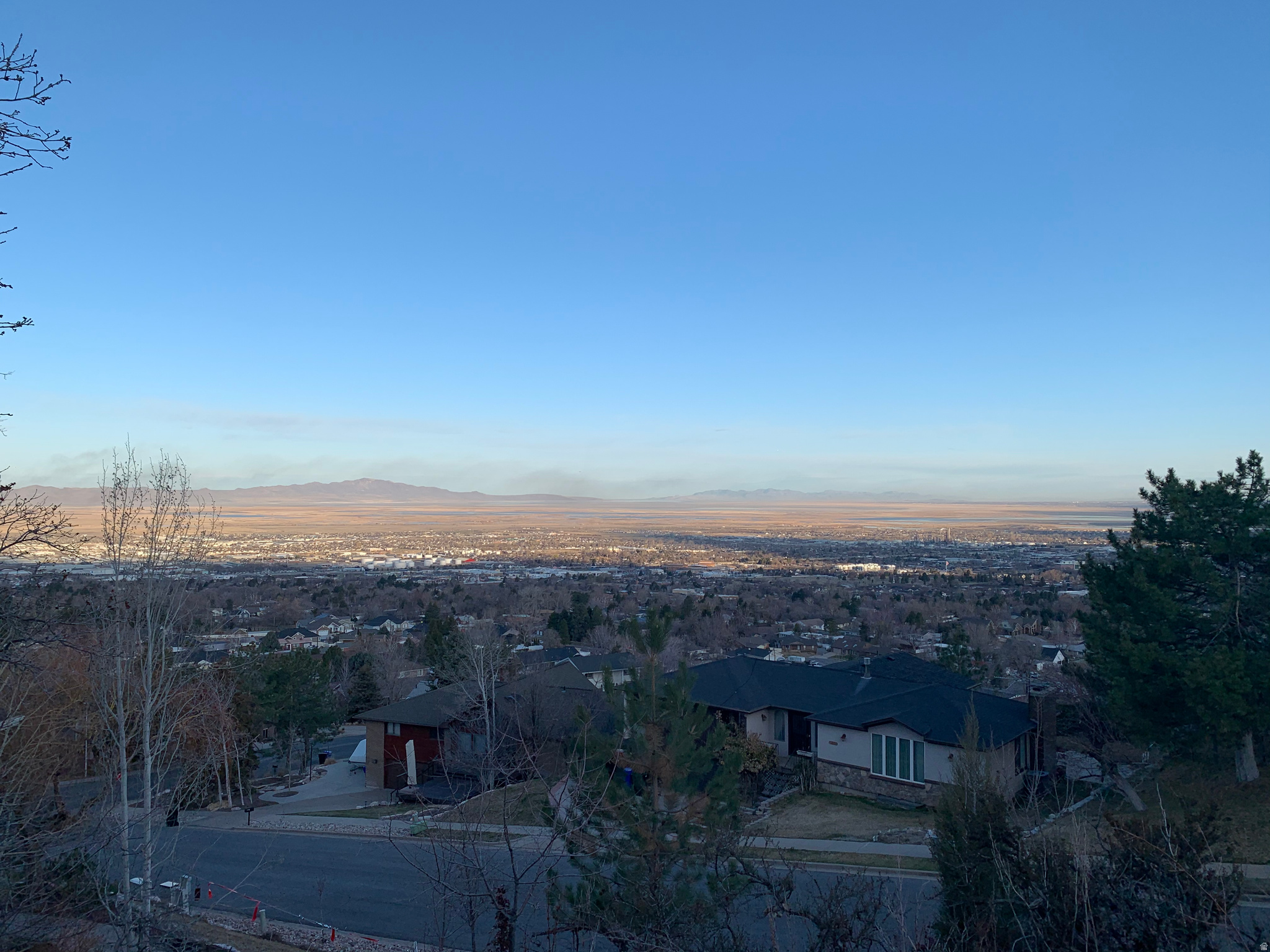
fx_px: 954
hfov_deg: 67.3
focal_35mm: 26
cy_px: 476
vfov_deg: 53.1
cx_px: 635
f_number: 1.8
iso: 25
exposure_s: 1/1282
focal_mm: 4.25
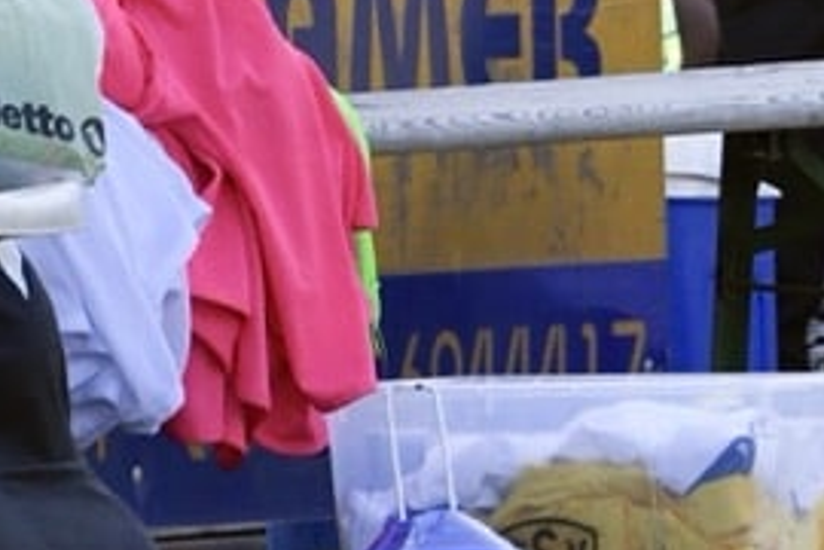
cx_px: 583
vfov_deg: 0.7
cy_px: -524
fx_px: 43417
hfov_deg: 1.1
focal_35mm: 1897
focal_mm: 400
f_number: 8
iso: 2500
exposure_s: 1/1600
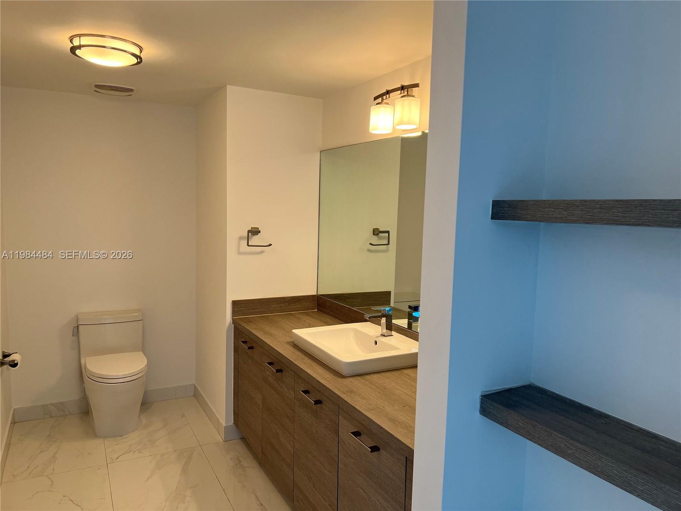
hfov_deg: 67.3
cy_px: 256
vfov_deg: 53.1
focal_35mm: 26
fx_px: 511
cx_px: 340
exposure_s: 1/120
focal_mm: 5.7
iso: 125
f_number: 1.5
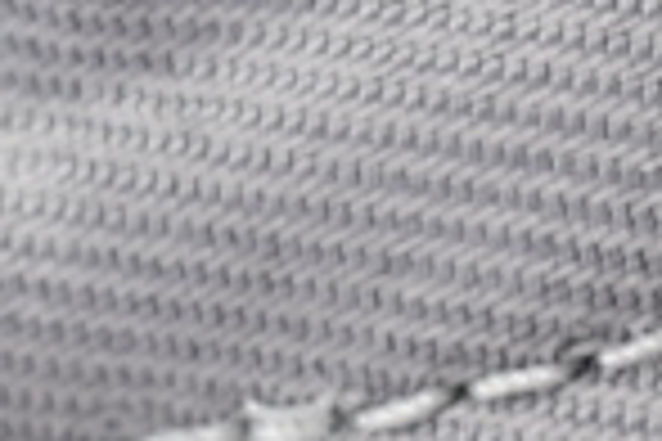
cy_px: 279
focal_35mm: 773
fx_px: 14213
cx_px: 1184
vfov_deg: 1.8
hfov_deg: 2.7
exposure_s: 1/100
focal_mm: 105
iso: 400
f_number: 10
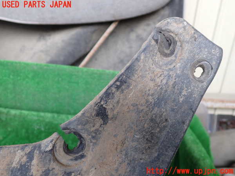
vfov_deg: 46.8
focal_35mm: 30
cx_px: 118
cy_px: 88
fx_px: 204
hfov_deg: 60.0
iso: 200
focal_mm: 5.4
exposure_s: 1/40
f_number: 2.3
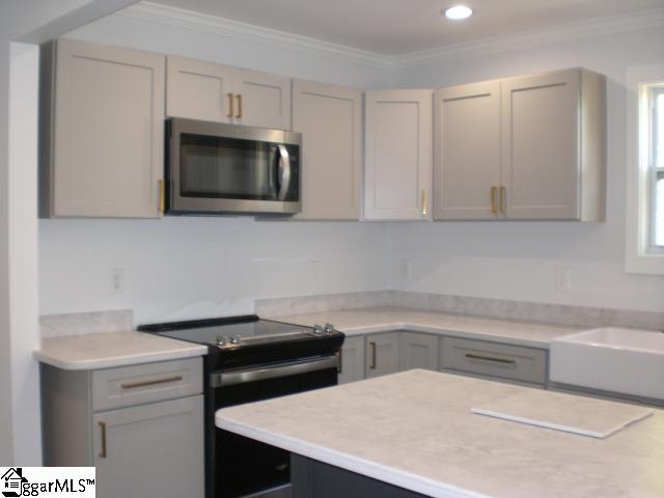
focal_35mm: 38
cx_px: 332
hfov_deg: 49.0
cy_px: 249
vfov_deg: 37.7
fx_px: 729
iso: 200
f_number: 3.1
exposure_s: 1/60
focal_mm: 6.3
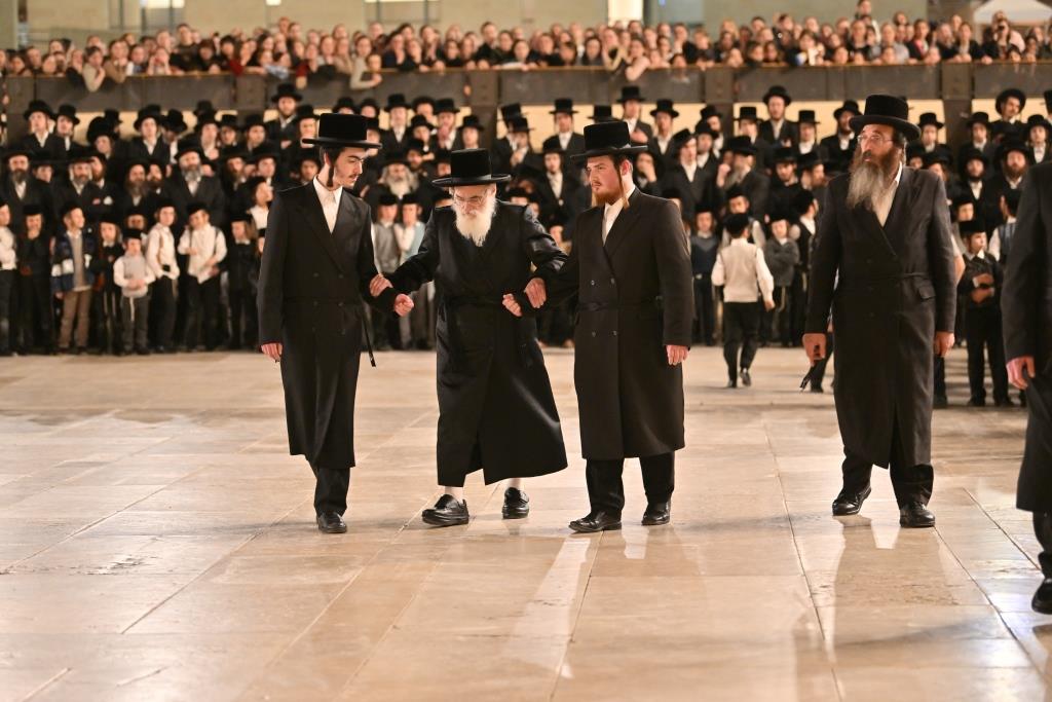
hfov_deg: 18.6
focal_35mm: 110
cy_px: 351
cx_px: 526
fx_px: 3215
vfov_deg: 12.5
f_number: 2.8
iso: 1250
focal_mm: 110
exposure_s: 1/160
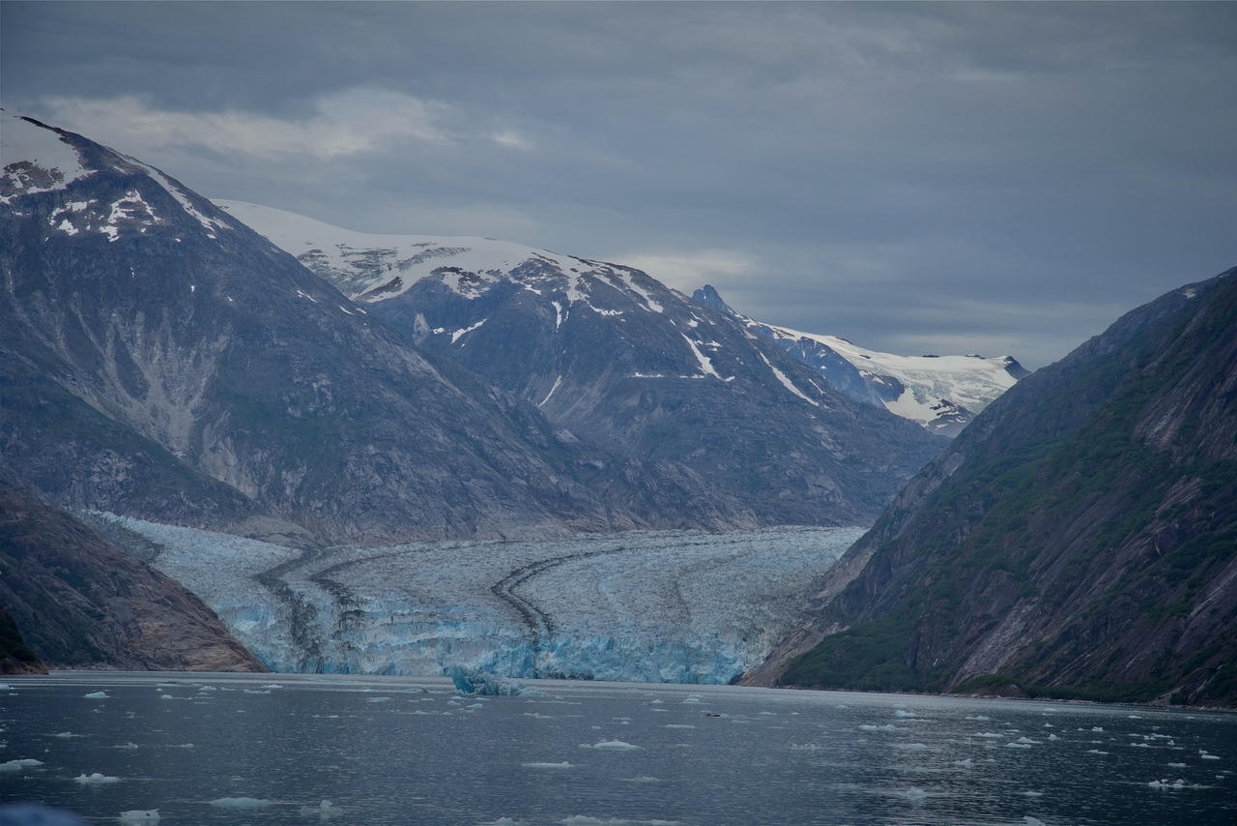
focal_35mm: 120
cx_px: 618
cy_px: 413
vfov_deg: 11.4
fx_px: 4124
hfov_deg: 17.1
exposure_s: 1/250
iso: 100
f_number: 8
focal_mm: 120
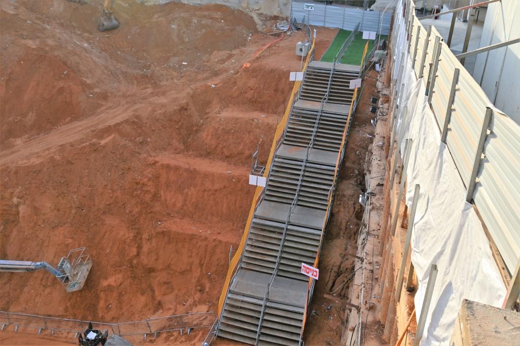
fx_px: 520
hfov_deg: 53.1
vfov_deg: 36.8
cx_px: 260
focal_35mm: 36
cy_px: 173
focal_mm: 24
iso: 32
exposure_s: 1/320
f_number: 4
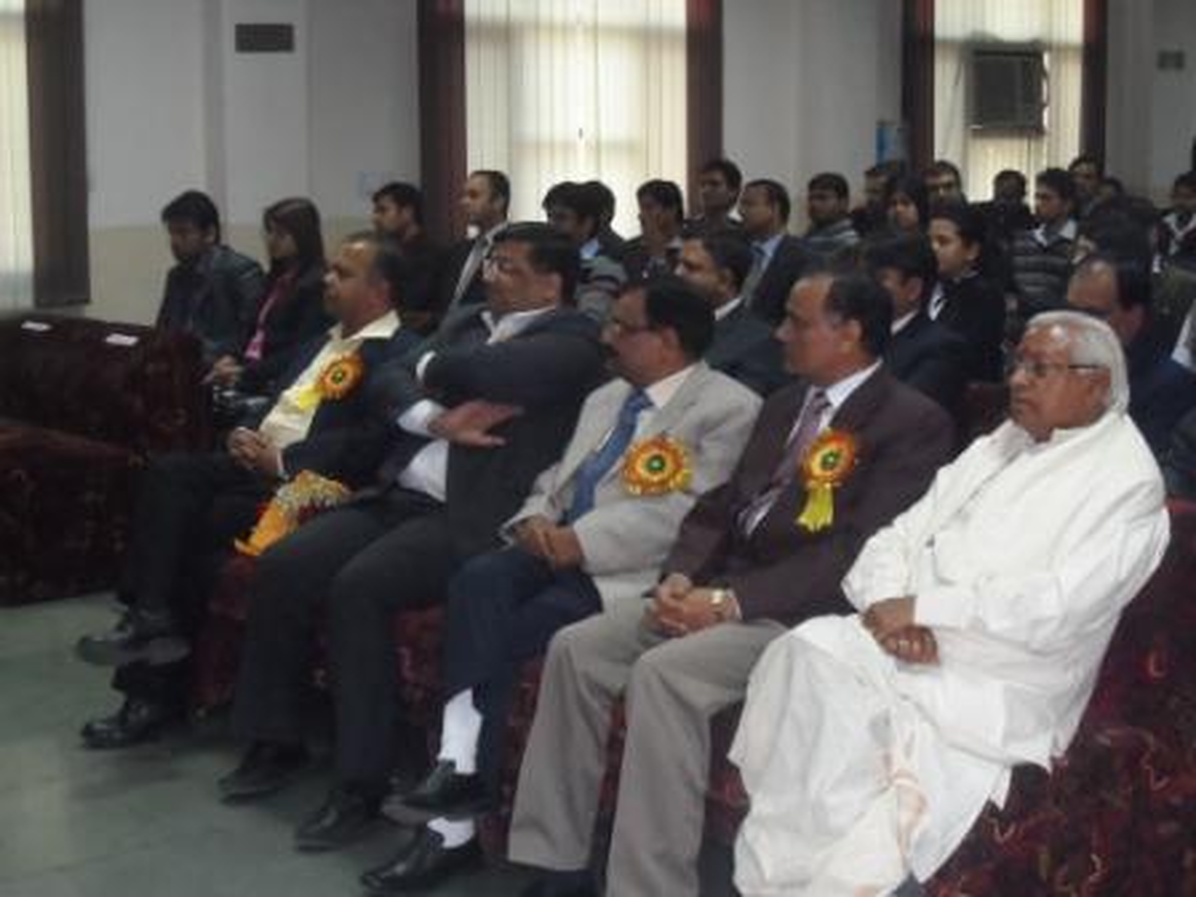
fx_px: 2142
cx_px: 598
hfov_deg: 31.2
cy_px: 448
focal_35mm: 62
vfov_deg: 23.7
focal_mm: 10.2
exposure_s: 1/45
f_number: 4.2
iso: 640
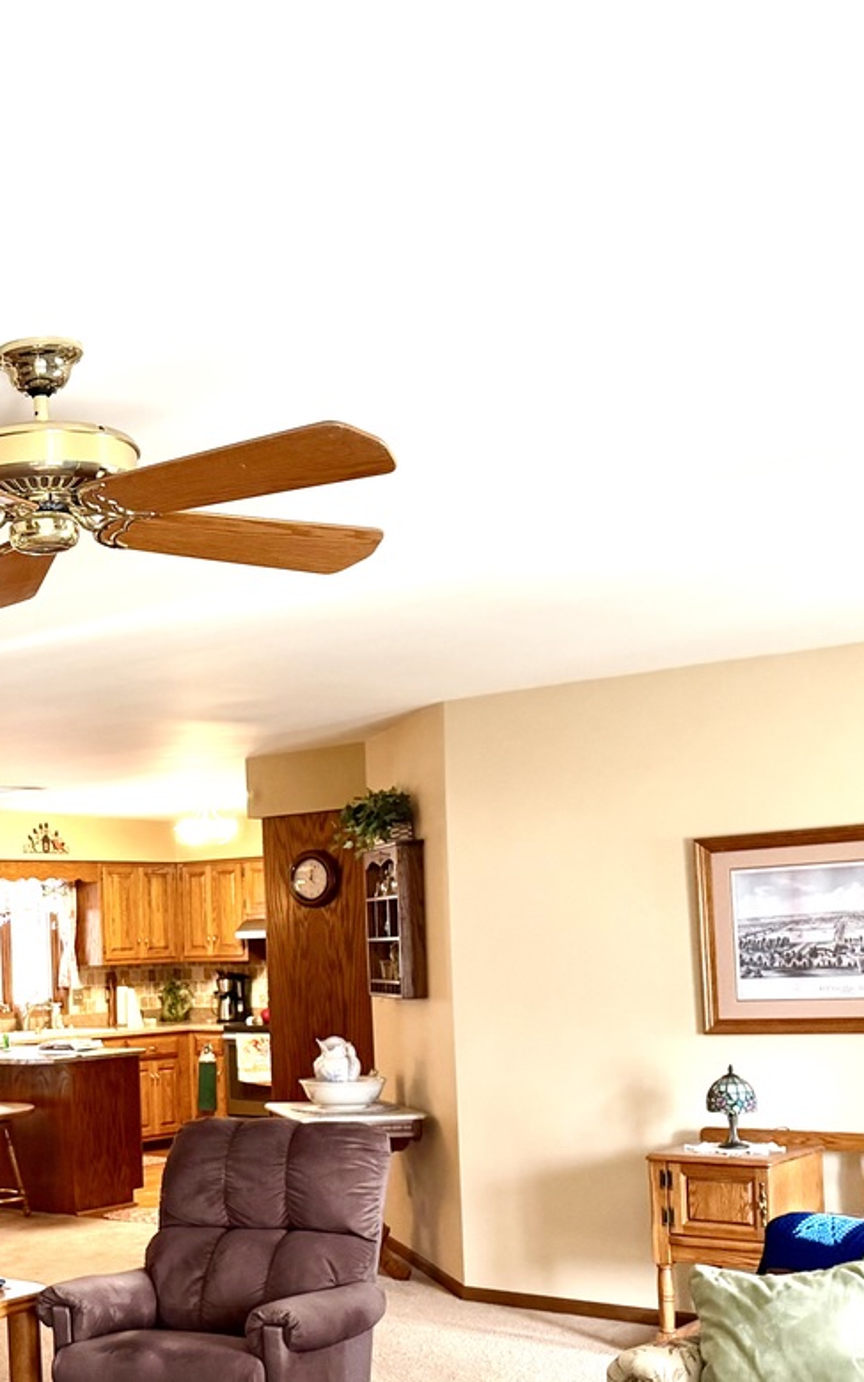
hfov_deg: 25.9
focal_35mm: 47
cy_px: 954
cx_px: -25
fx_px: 1770
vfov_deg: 41.9
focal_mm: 6.76
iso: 250
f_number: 1.78
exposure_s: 1/60
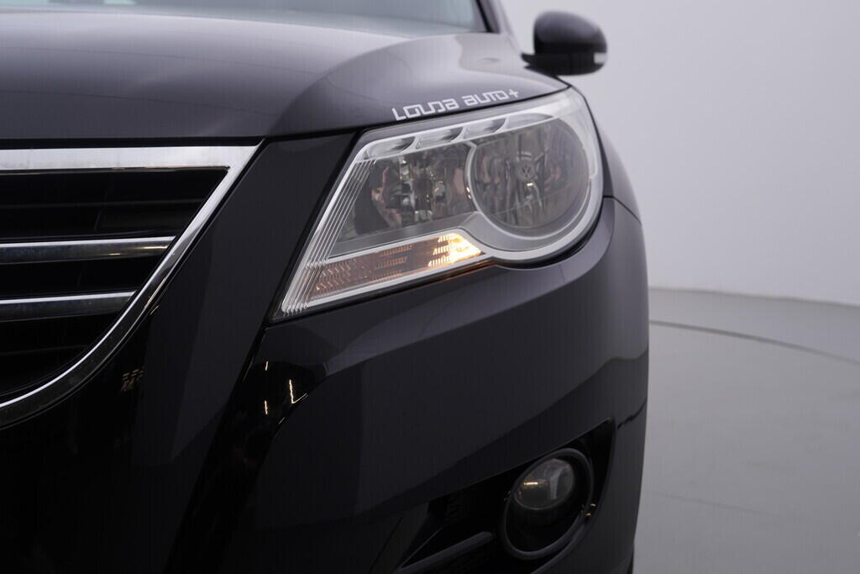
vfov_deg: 36.9
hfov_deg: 53.1
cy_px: 287
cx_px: 430
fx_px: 860
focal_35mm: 36
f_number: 4.5
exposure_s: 1/100
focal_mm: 24
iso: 125
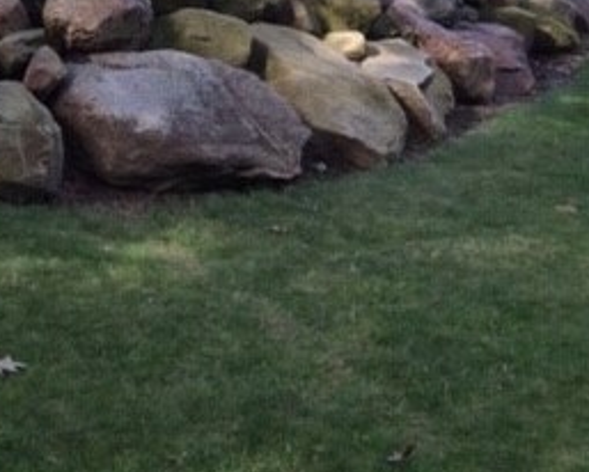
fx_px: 1396
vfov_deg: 18.4
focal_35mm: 80
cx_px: -71
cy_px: -64
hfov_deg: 22.4
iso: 32
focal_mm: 3.3
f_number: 2.4
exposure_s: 1/124
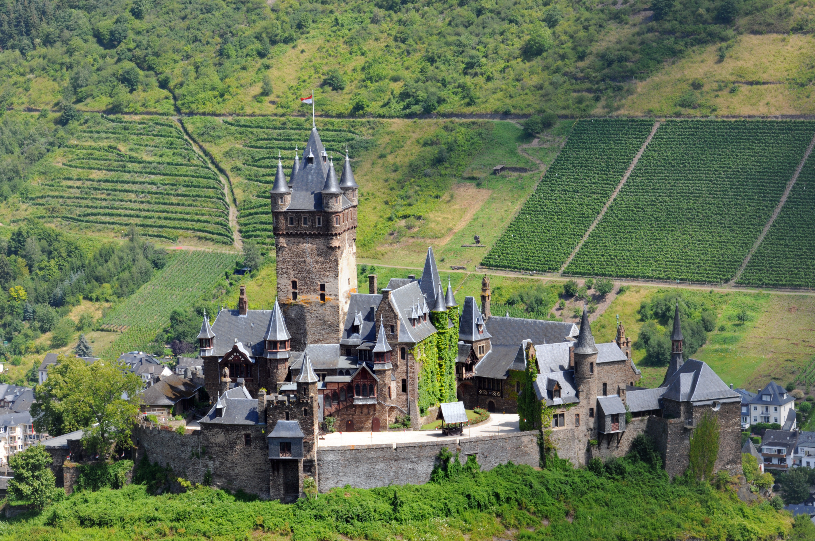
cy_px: 270
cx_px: 408
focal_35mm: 158
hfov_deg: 13.1
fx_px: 3561
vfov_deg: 8.7
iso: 200
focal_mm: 105
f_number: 11
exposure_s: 1/125
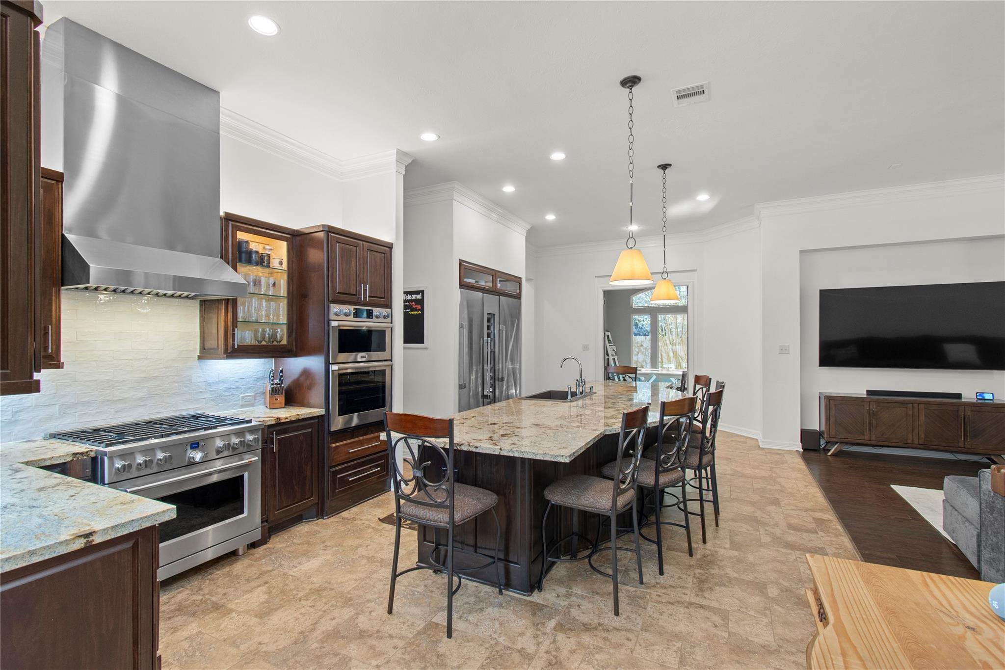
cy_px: 335
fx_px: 419
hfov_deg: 100.4
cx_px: 502
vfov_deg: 77.3
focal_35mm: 15
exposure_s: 1/6
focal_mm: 10
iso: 320
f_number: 8
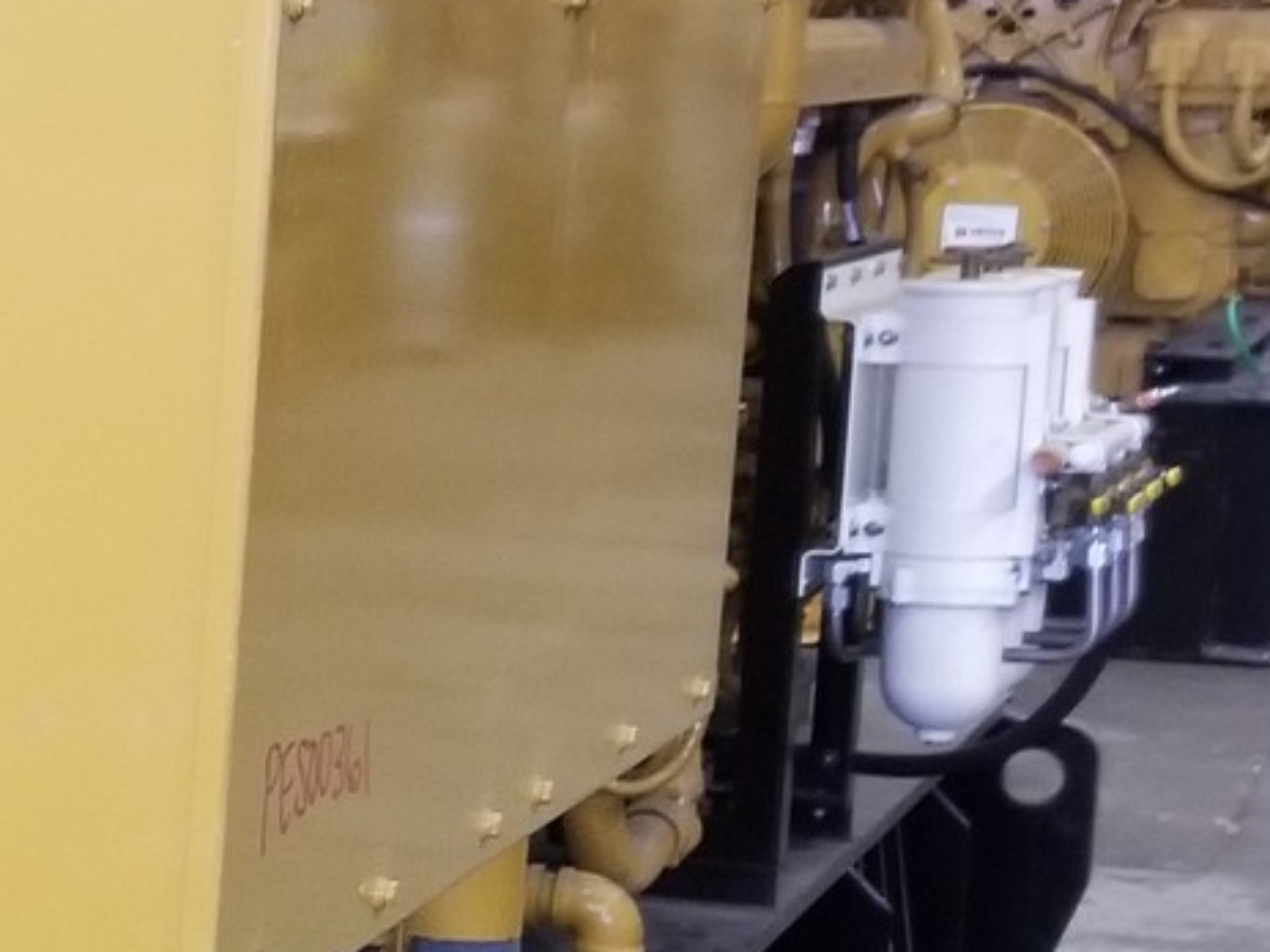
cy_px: 845
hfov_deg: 14.3
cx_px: -1319
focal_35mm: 113
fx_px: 4146
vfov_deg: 13.0
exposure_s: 1/20
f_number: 1.7
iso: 200
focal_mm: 4.25
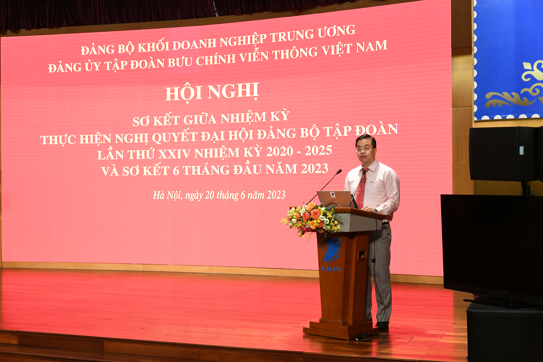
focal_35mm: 50
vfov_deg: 27.0
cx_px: 272
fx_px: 754
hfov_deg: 39.6
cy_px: 181
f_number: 5.6
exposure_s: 1/125
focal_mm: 50
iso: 4000
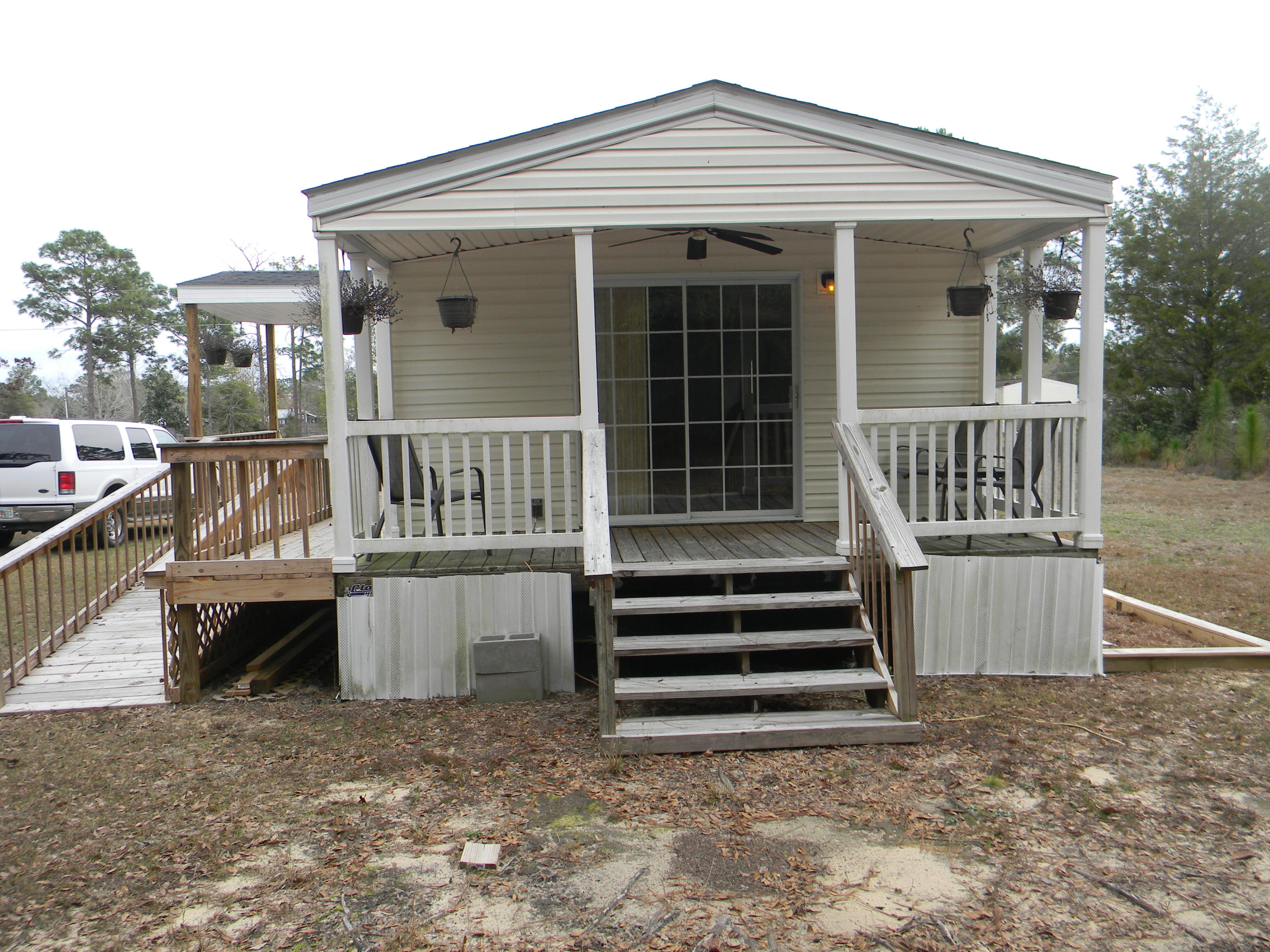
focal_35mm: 28
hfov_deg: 63.4
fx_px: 1027
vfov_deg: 49.7
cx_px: 635
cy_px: 476
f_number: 3.5
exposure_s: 1/251
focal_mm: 5
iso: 80
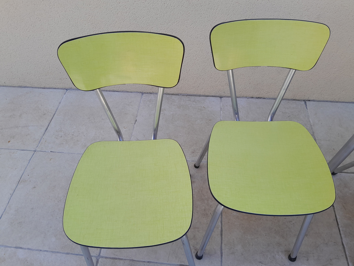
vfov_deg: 53.1
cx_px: 177
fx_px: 266
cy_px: 133
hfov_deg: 67.3
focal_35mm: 26
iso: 40
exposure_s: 1/157
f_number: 1.8
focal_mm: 3.98
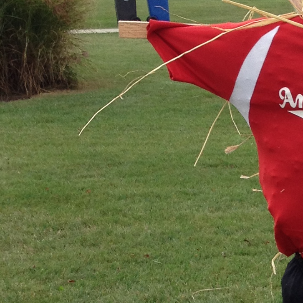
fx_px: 1377
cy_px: 386
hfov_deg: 12.3
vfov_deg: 12.2
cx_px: 355
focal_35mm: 139
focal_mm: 4.28
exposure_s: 1/321
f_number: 2.4
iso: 50
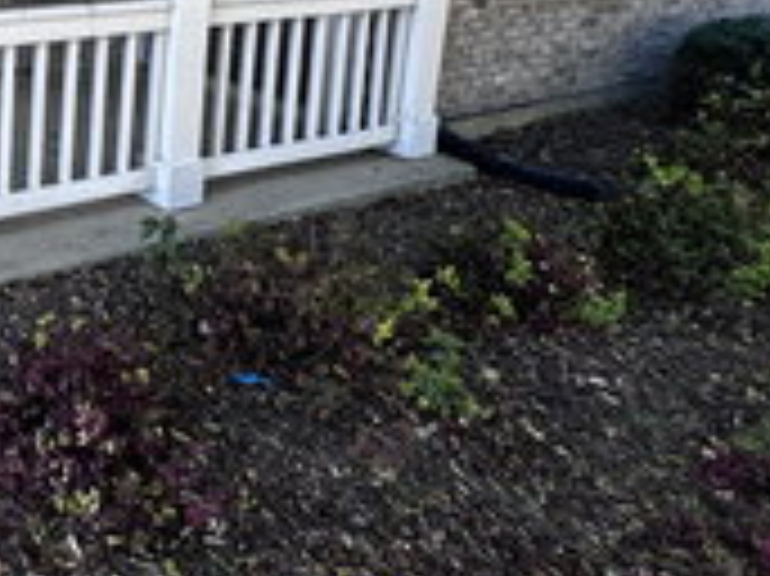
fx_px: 778
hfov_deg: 38.8
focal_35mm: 35
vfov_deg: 36.2
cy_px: -14
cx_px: -151
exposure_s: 1/109
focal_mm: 2.22
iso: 40
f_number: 2.2
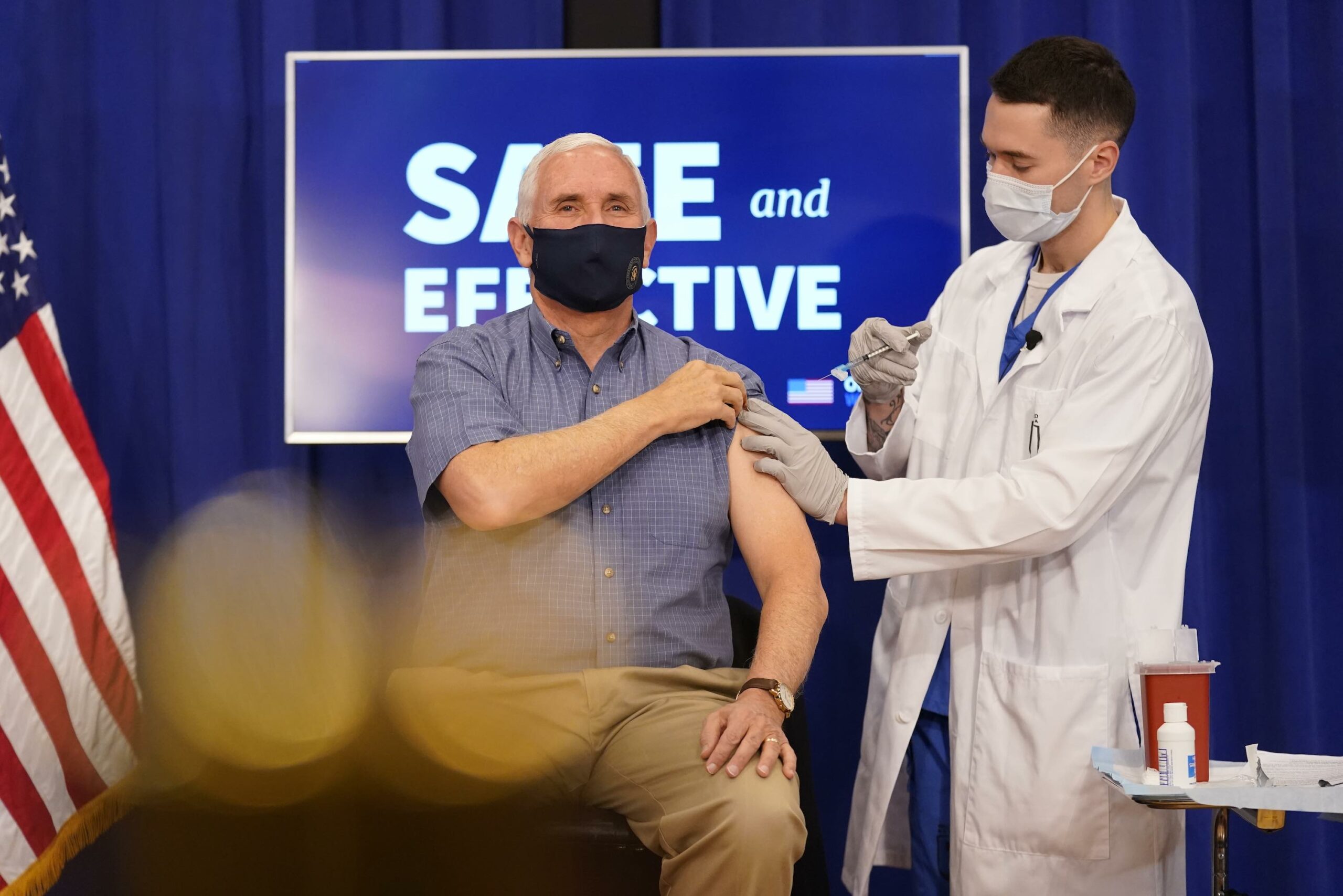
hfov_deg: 22.4
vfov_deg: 15.0
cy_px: 448
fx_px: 3395
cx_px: 672
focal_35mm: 91
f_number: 2.8
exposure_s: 1/640
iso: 4000
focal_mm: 91
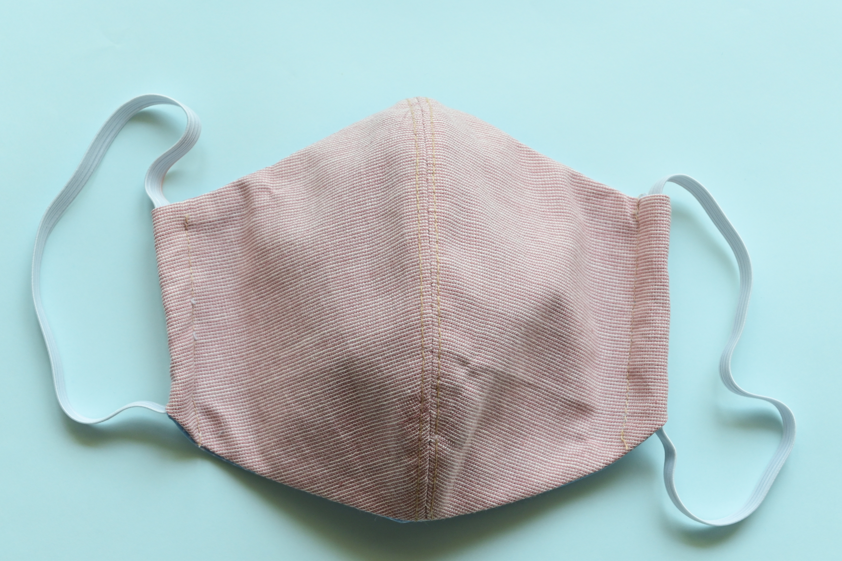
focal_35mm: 84
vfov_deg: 16.3
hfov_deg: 24.2
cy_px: 302
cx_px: 424
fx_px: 1965
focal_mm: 50
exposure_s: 1/125
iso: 400
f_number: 6.3
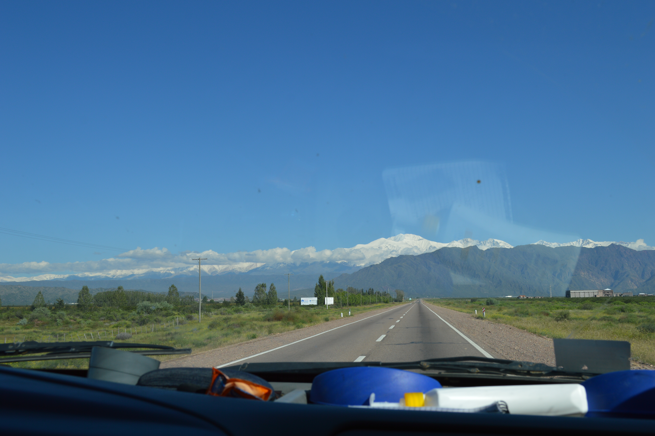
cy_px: 218
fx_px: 654
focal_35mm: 36
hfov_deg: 53.2
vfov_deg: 36.8
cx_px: 328
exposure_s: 1/250
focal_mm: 24
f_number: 8
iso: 100
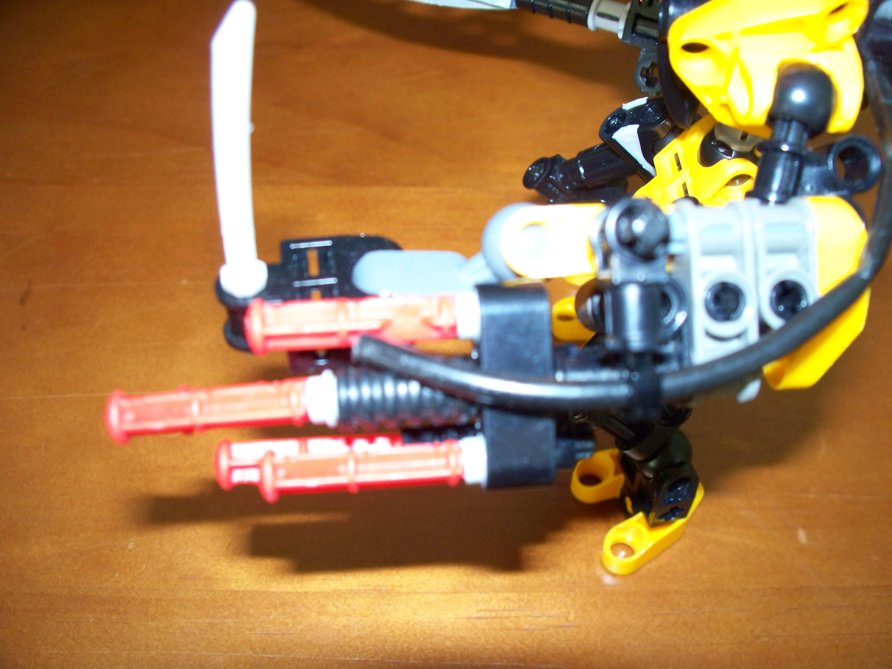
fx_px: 928
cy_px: 334
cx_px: 446
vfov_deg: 39.7
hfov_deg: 51.4
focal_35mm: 36
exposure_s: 1/30
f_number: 2.8
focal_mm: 7.54
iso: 200
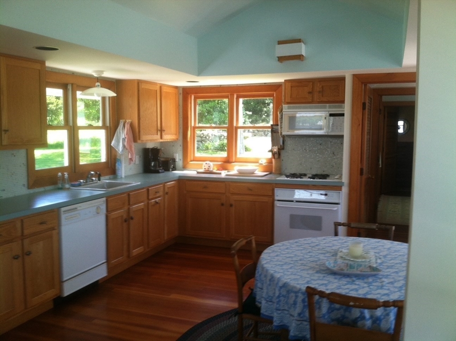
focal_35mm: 35
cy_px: 170
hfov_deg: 52.7
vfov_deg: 40.6
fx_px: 460
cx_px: 228
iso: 80
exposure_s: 1/40
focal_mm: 3.85
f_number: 2.8
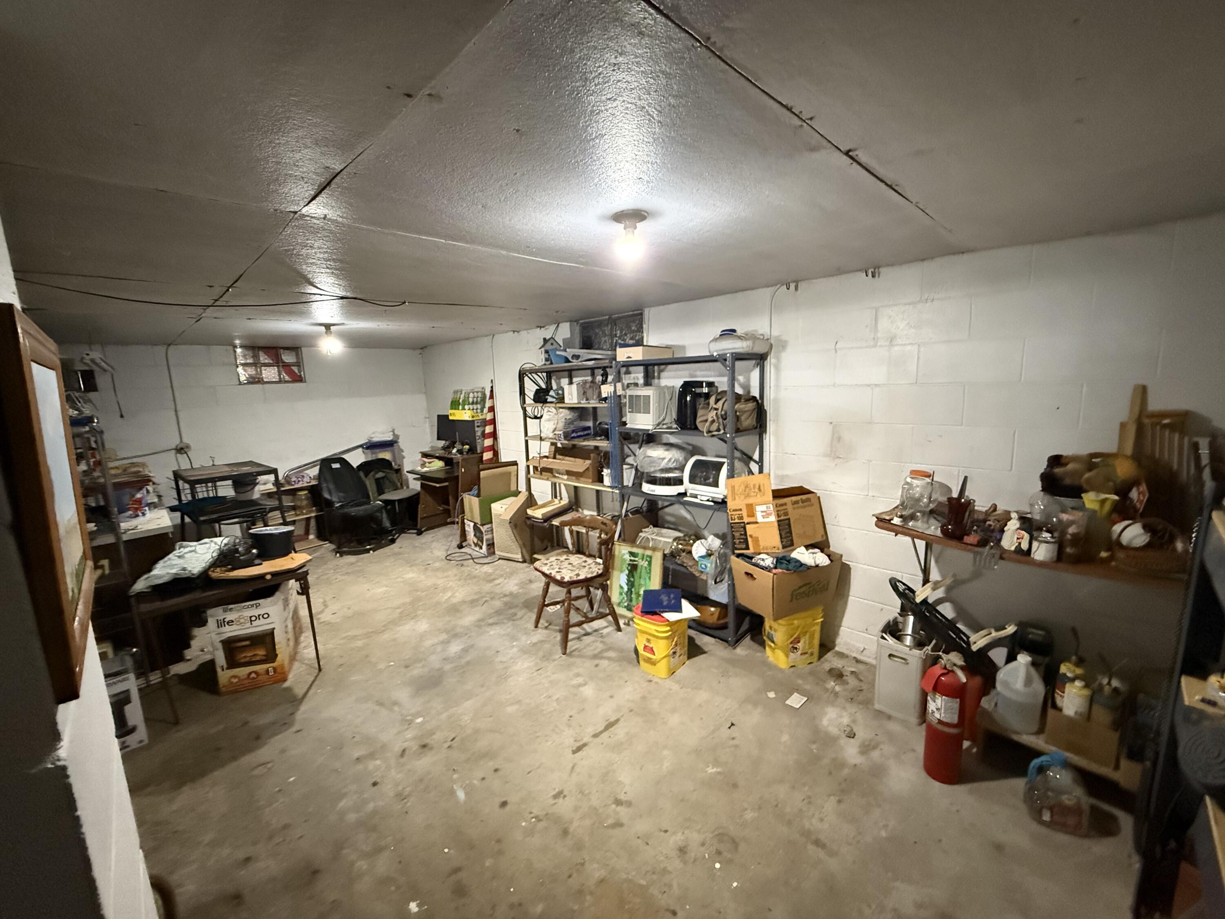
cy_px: 460
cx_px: 612
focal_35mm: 14
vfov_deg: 85.7
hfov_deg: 102.1
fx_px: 495
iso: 1250
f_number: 2.2
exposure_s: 1/60
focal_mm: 2.22
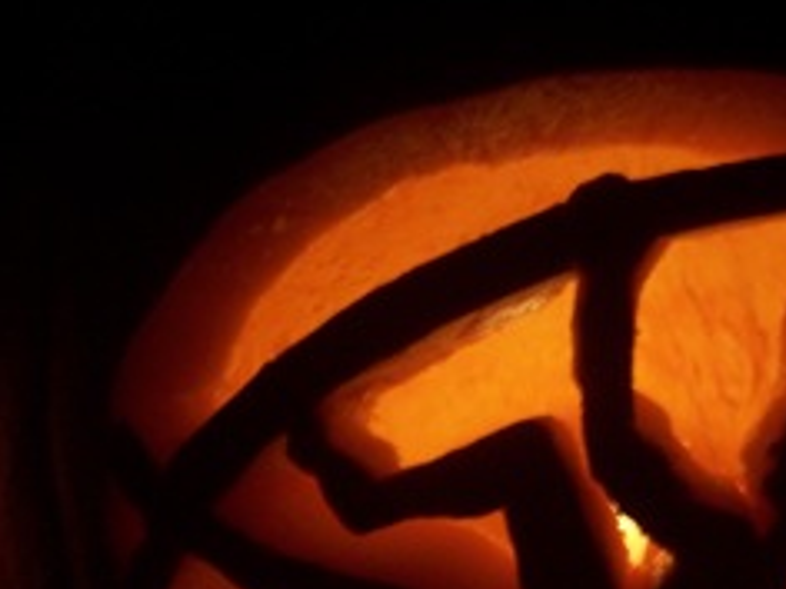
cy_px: 489
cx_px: 580
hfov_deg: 31.2
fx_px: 1385
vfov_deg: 23.6
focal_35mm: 61
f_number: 2.8
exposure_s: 1/8
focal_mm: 6.2
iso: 160
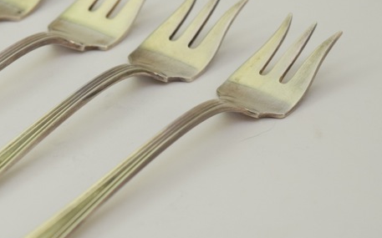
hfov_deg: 11.3
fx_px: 1916
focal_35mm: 184
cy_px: 81
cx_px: -3
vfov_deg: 7.1
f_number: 5.6
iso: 450
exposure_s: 1/125
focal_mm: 55
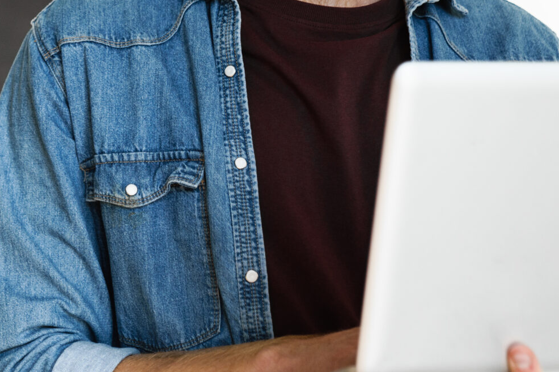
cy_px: 20
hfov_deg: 13.8
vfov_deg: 9.2
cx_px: 133
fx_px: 2298
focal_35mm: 148
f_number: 2.8
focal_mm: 57
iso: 400
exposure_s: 1/400
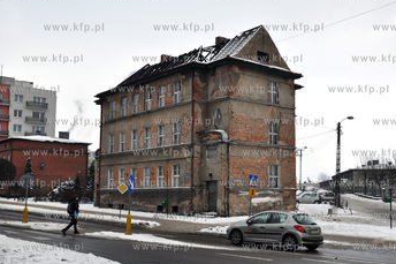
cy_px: 136
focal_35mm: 44
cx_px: 224
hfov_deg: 44.8
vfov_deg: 30.8
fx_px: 479
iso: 200
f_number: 7.1
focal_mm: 25
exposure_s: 1/200
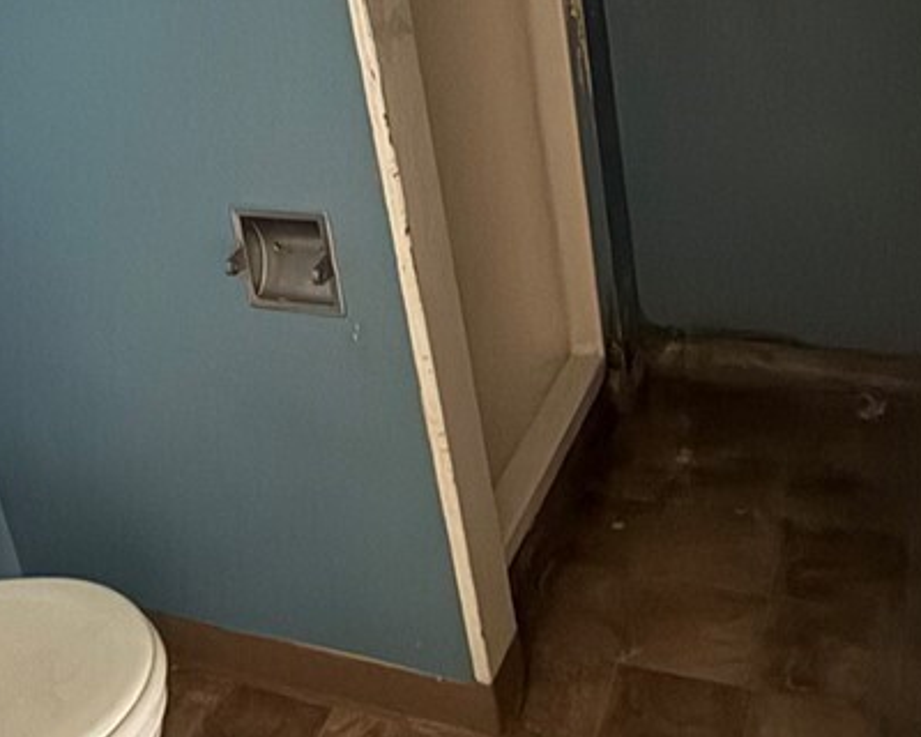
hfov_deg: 44.2
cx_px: 313
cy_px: 147
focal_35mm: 41
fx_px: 1118
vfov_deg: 35.3
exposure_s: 1/8
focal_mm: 2.22
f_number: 2.2
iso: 1250
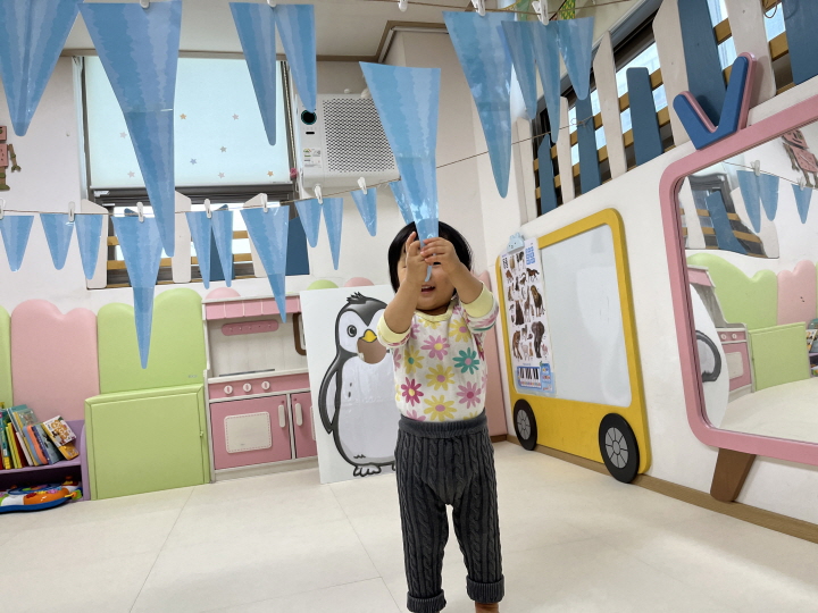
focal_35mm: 26
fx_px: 614
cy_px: 306
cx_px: 409
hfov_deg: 67.3
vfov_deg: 53.1
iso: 64
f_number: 1.6
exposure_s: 1/120
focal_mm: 5.1
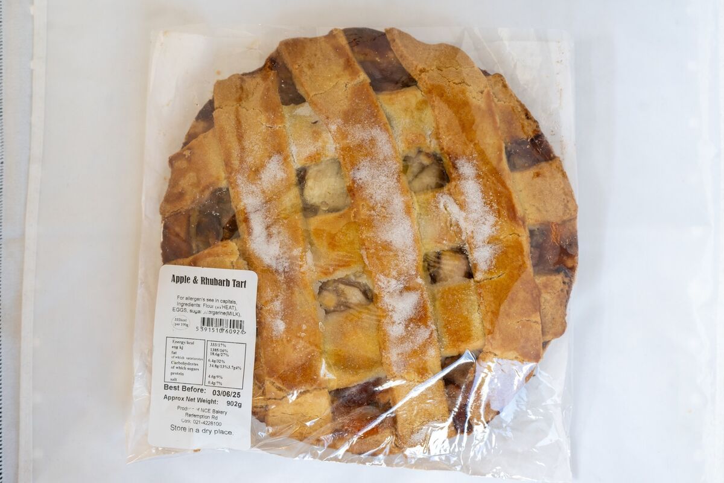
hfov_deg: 28.1
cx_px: 362
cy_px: 242
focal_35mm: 72
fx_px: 1448
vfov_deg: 18.9
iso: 320
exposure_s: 1/100
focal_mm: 72
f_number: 5
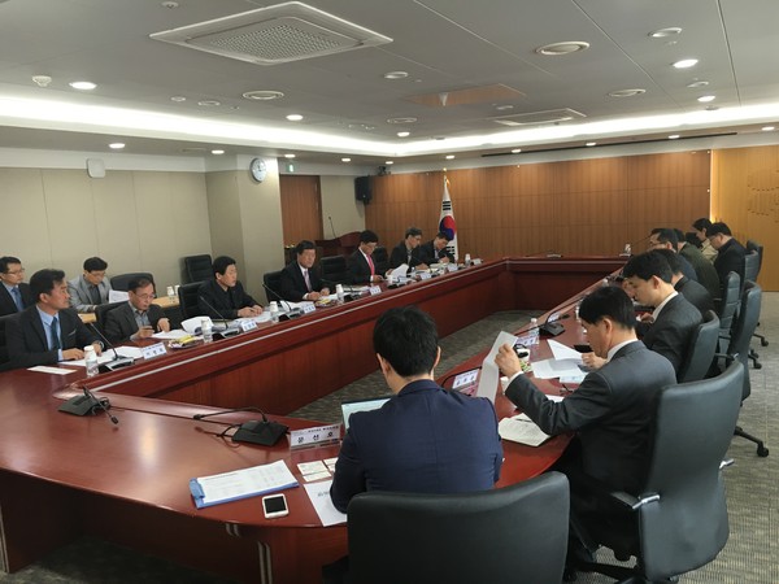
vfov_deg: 48.2
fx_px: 653
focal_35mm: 29
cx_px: 390
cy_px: 292
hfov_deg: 61.7
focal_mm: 4.15
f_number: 2.2
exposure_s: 1/30
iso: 40
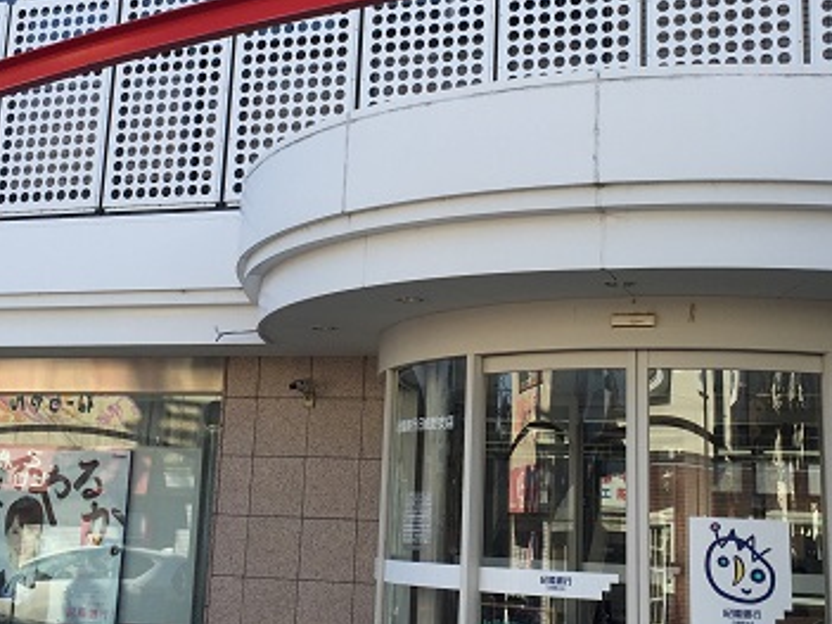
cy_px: 240
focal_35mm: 54
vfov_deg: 26.9
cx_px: 414
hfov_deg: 35.6
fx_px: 1297
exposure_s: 1/573
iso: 32
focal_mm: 4.15
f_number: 2.2
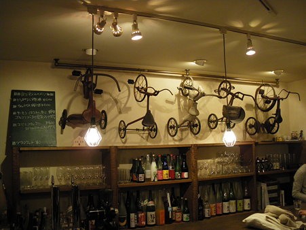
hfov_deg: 51.4
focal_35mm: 36
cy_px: 115
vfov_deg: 39.6
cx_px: 153
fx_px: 318
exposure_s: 1/50
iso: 400
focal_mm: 6.3
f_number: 3.5
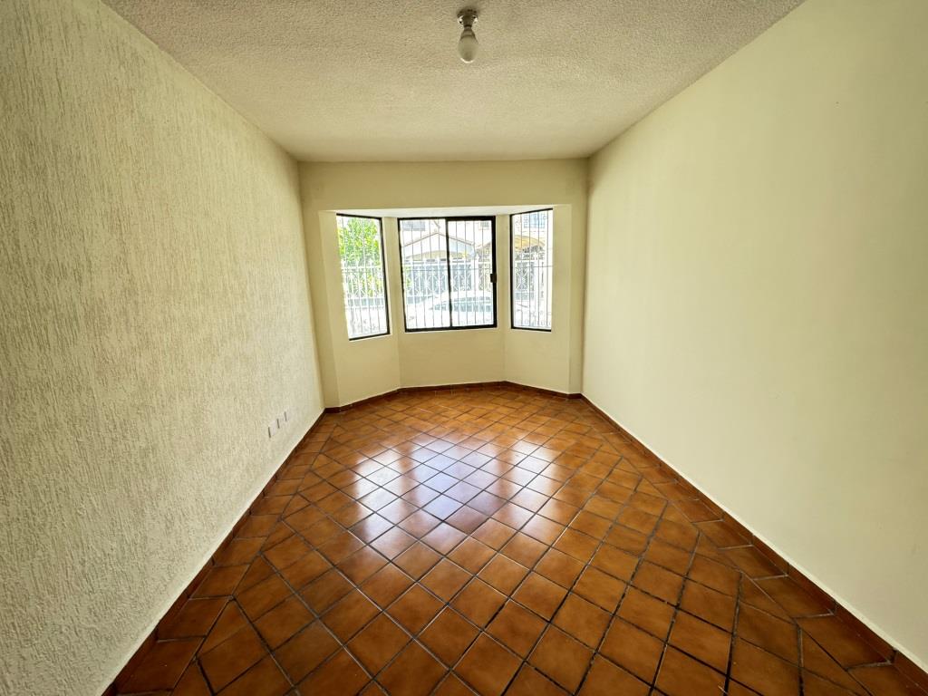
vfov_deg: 85.7
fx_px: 375
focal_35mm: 14
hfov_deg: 102.1
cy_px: 348
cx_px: 464
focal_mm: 2.22
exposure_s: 1/99
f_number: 2.2
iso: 250
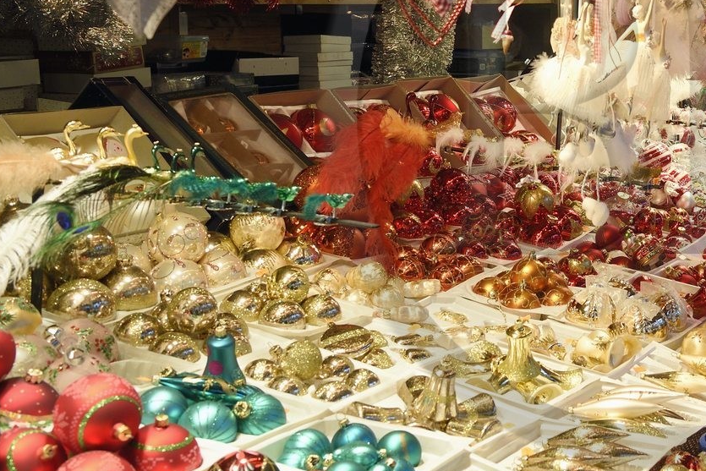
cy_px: 116
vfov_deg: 19.6
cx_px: 669
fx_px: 1353
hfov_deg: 27.9
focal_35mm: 69
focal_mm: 36
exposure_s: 1/60
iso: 800
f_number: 9
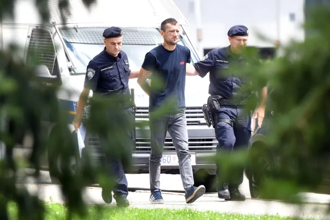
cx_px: 165
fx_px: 1832
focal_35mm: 200
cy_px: 110
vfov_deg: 6.9
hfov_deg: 10.3
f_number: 5
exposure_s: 1/800
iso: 320
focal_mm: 200
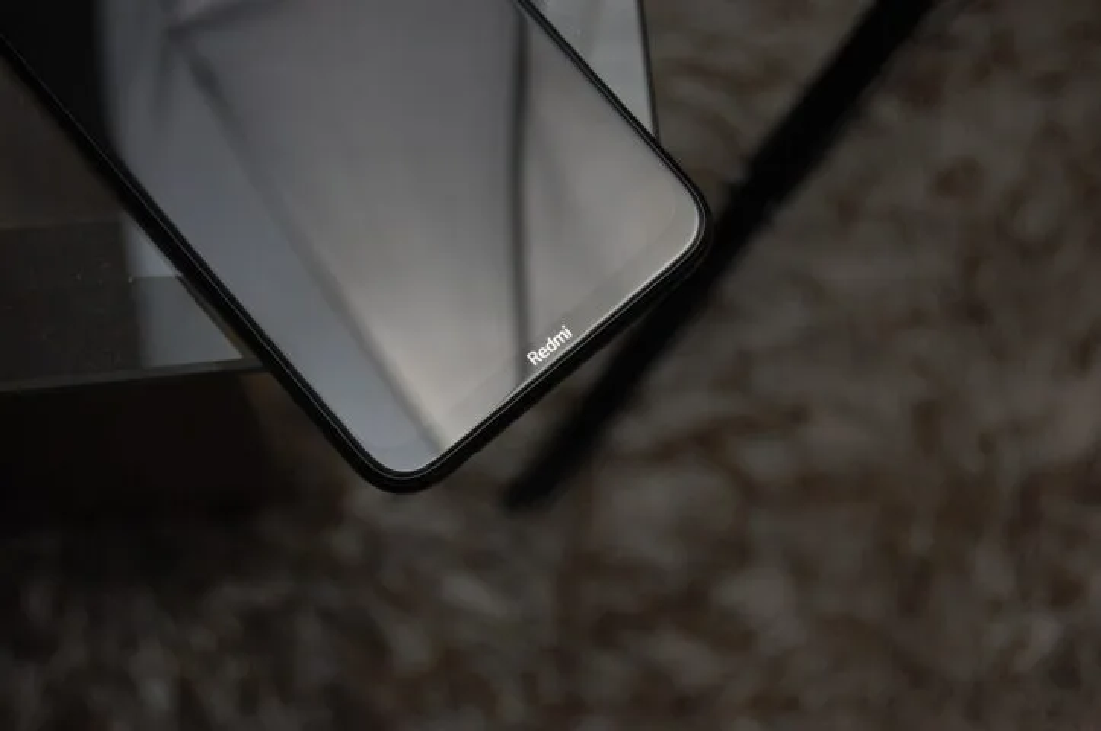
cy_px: 366
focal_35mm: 82
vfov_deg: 16.5
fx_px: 2520
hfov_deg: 24.6
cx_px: 550
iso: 400
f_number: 5.6
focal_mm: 55
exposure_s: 1/25
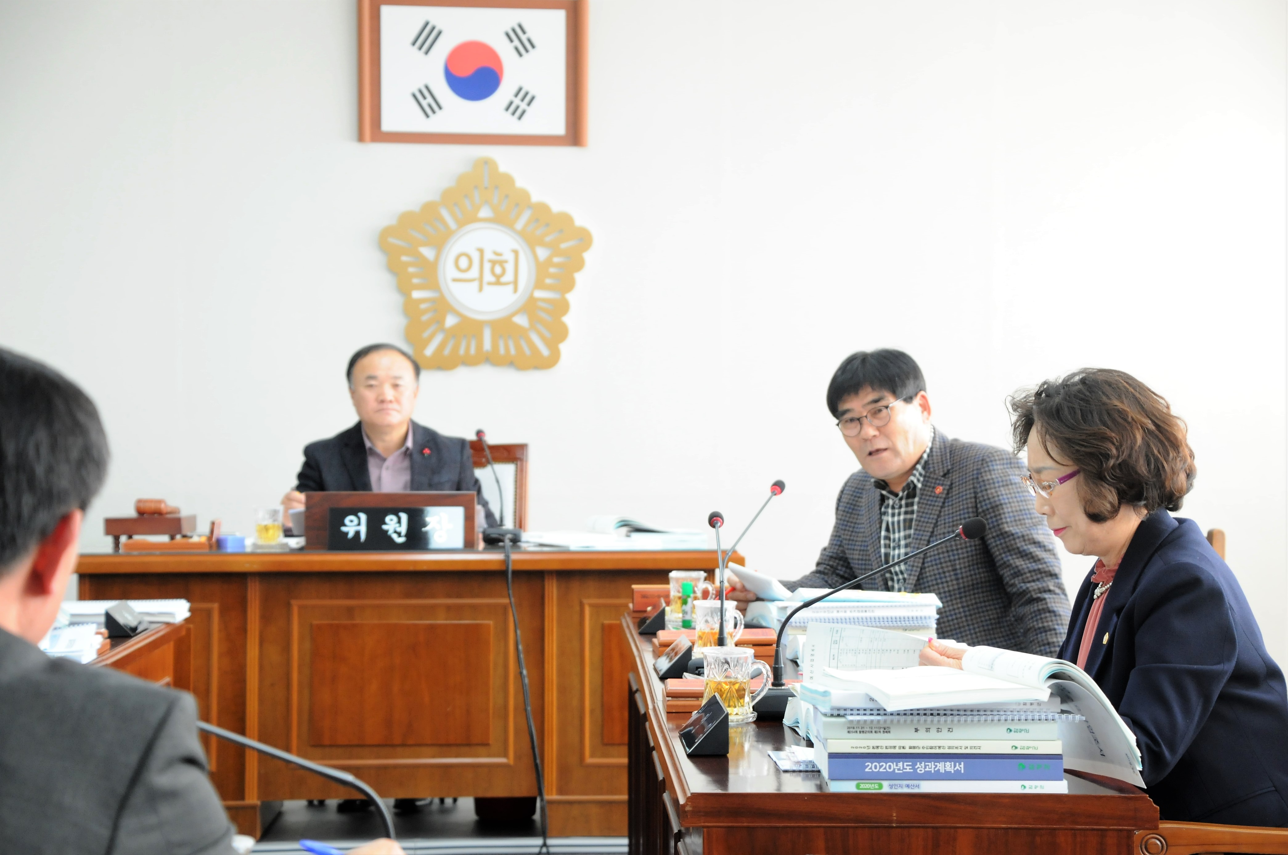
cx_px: 644
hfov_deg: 23.4
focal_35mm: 87
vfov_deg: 15.7
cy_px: 428
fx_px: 3109
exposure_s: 1/50
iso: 800
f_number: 4.8
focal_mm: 58
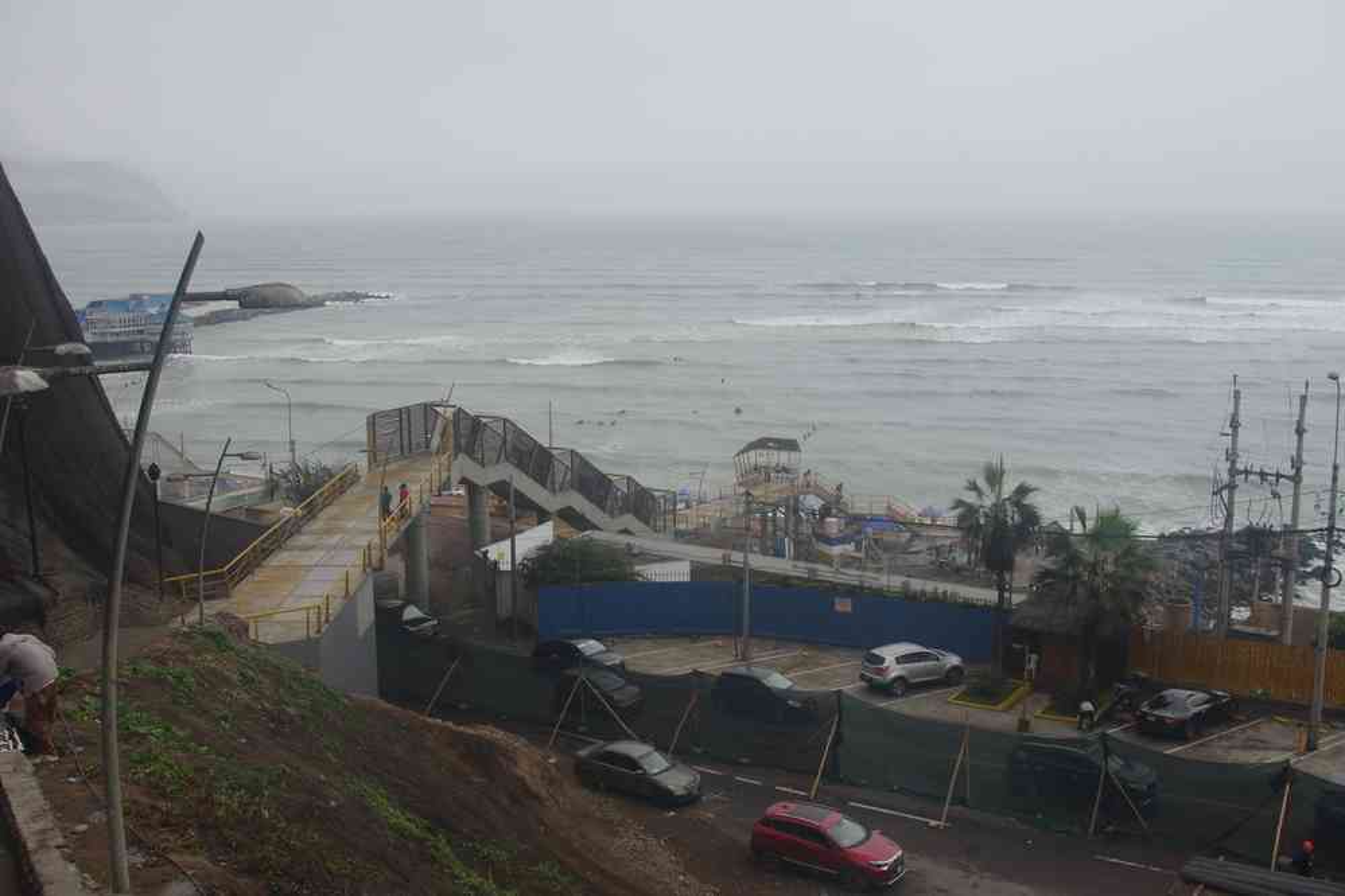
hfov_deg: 53.1
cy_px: 448
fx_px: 1345
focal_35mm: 36
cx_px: 672
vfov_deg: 36.9
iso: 200
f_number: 11
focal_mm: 24
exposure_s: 1/80
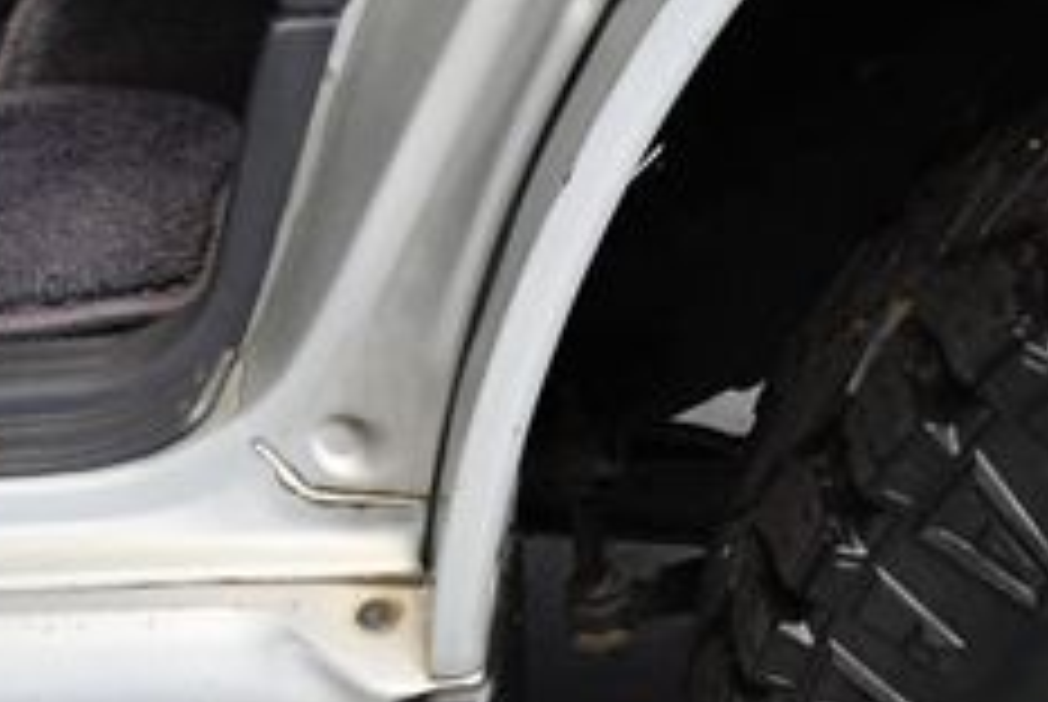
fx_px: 2886
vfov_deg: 13.7
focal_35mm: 99
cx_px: 436
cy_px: 657
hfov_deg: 20.6
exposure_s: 1/125
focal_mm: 18
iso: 2200
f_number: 3.5
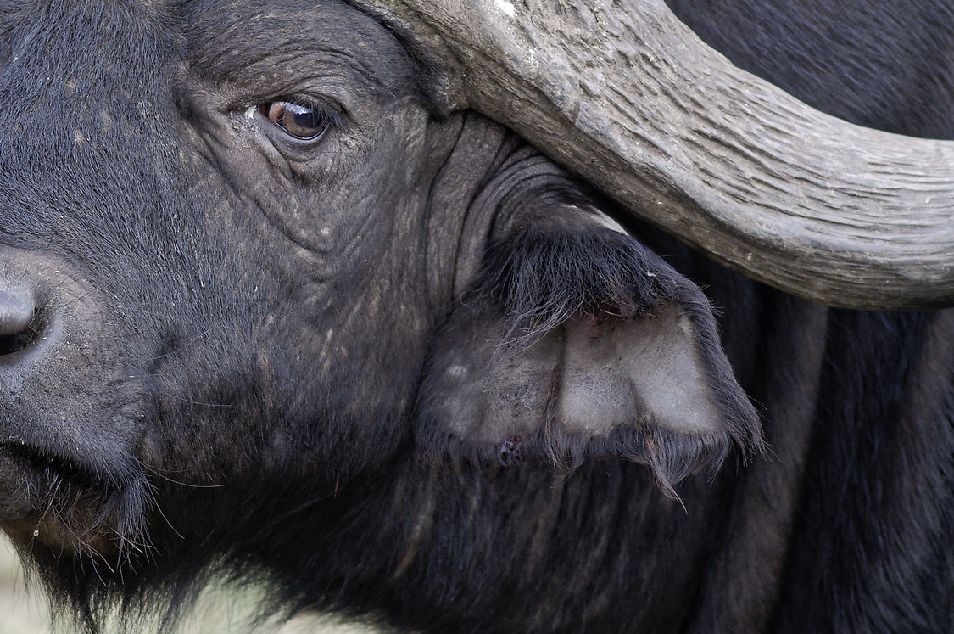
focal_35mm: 576
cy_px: 154
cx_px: 335
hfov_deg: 3.6
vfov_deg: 2.4
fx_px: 15244
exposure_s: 1/320
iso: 200
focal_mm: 180
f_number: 4
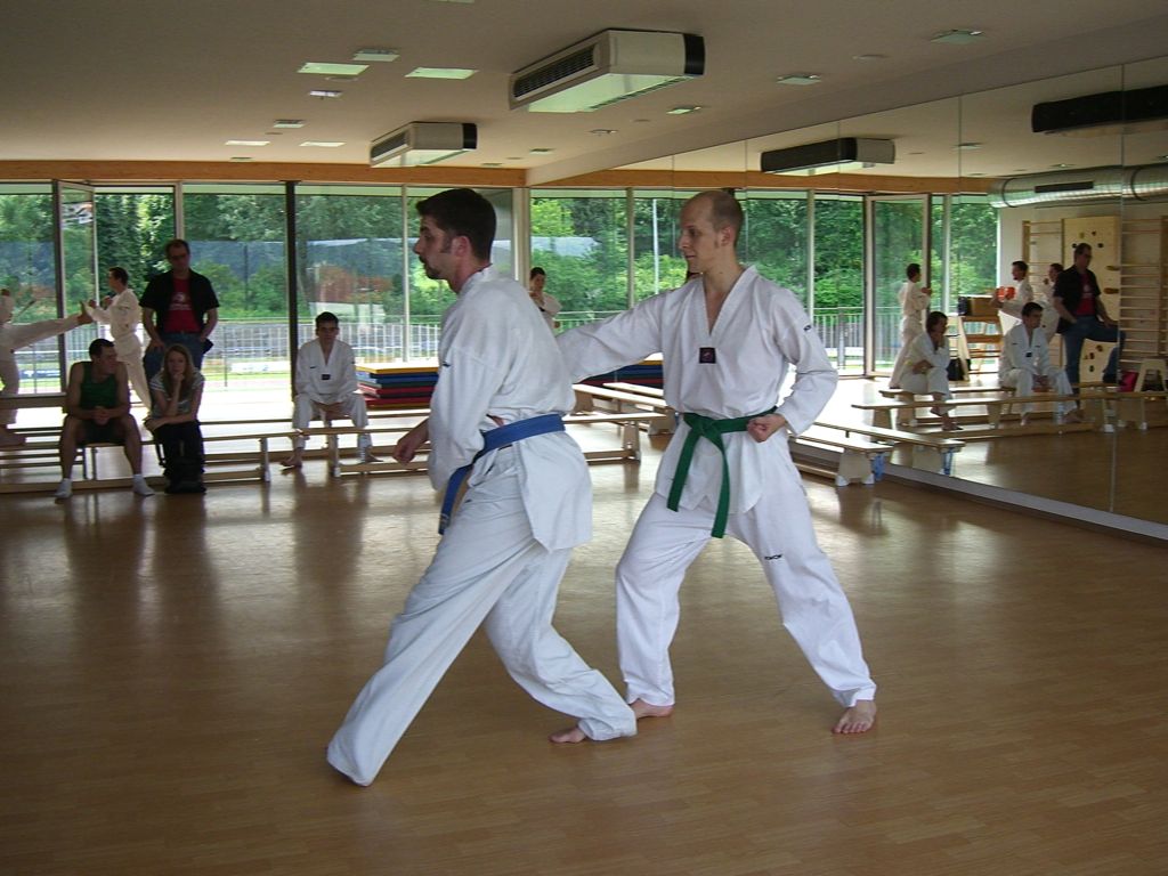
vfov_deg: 37.7
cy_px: 438
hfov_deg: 49.0
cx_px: 584
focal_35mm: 38
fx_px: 1282
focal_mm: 7.9
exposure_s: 1/640
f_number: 2.8
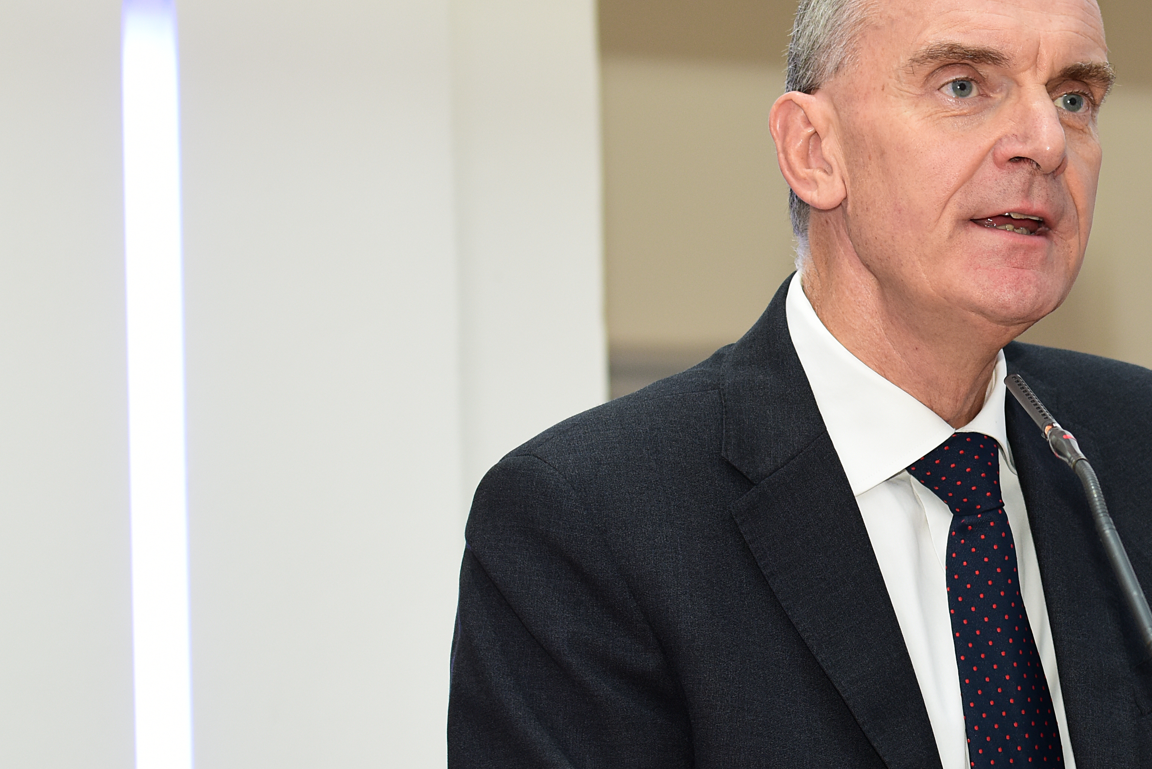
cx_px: 1054
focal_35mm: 214
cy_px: 413
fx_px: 6850
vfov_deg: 6.4
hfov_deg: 9.6
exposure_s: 1/60
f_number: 4.5
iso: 500
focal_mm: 90
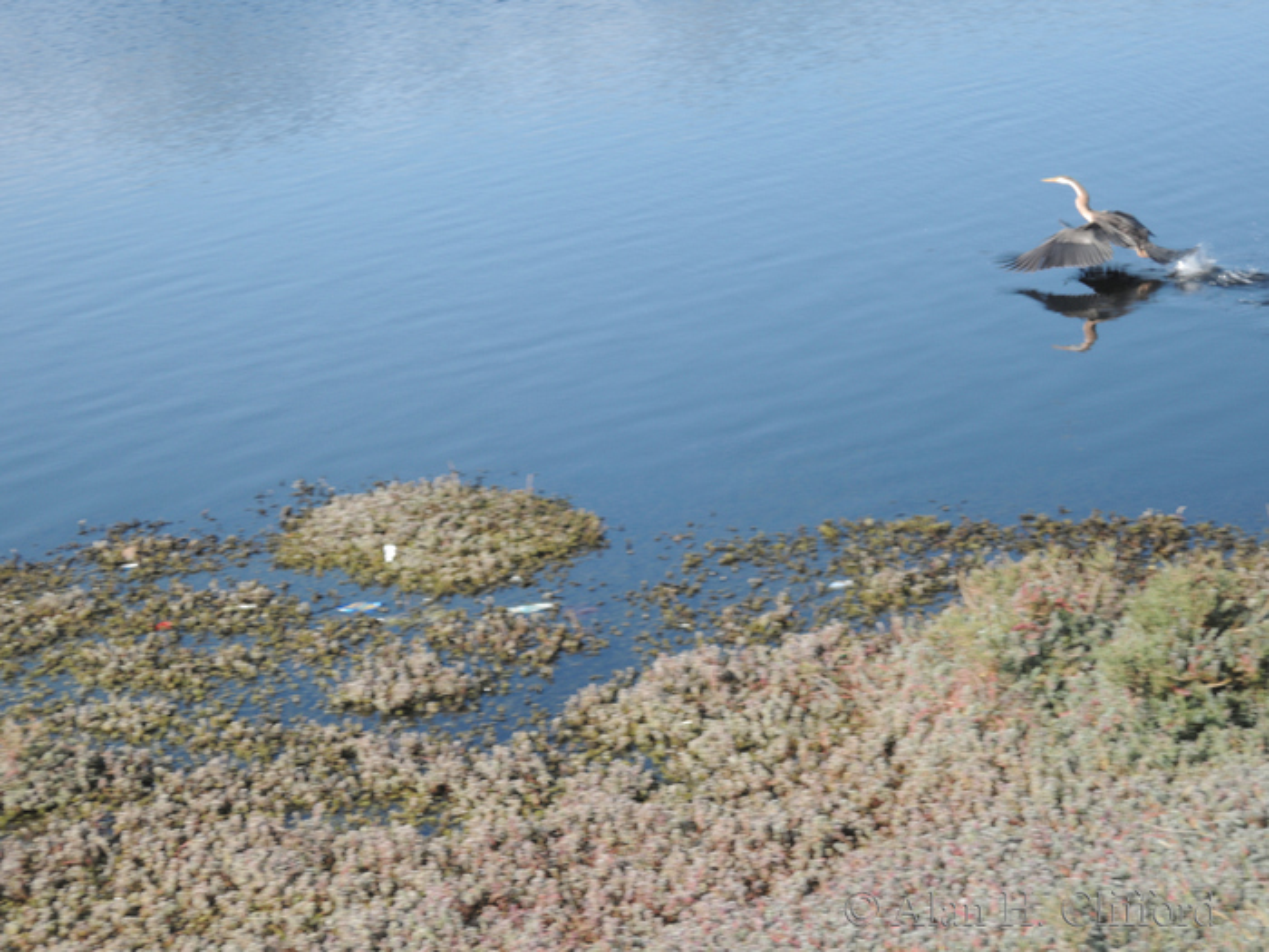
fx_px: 3116
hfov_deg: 23.0
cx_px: 634
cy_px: 476
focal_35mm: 85
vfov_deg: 17.4
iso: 100
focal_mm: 18.2
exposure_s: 1/250
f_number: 4.5
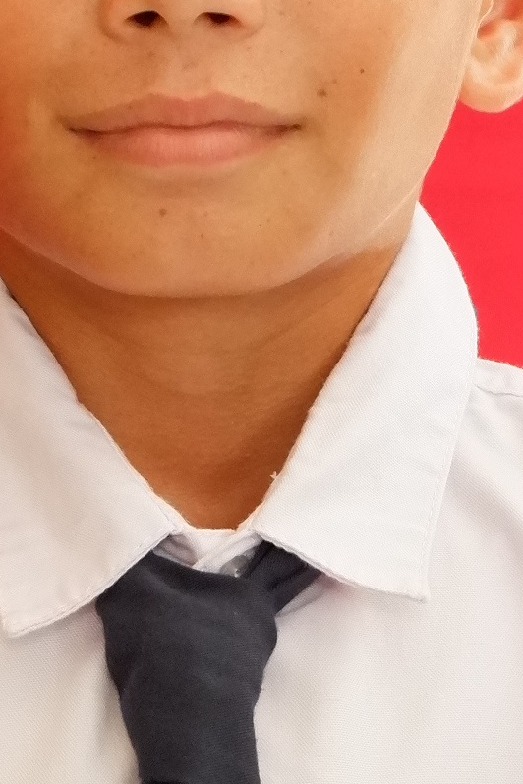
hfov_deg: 4.9
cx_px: 253
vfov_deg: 7.3
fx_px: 6145
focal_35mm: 282
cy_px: 387
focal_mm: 50
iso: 3200
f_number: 5.6
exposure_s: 1/70
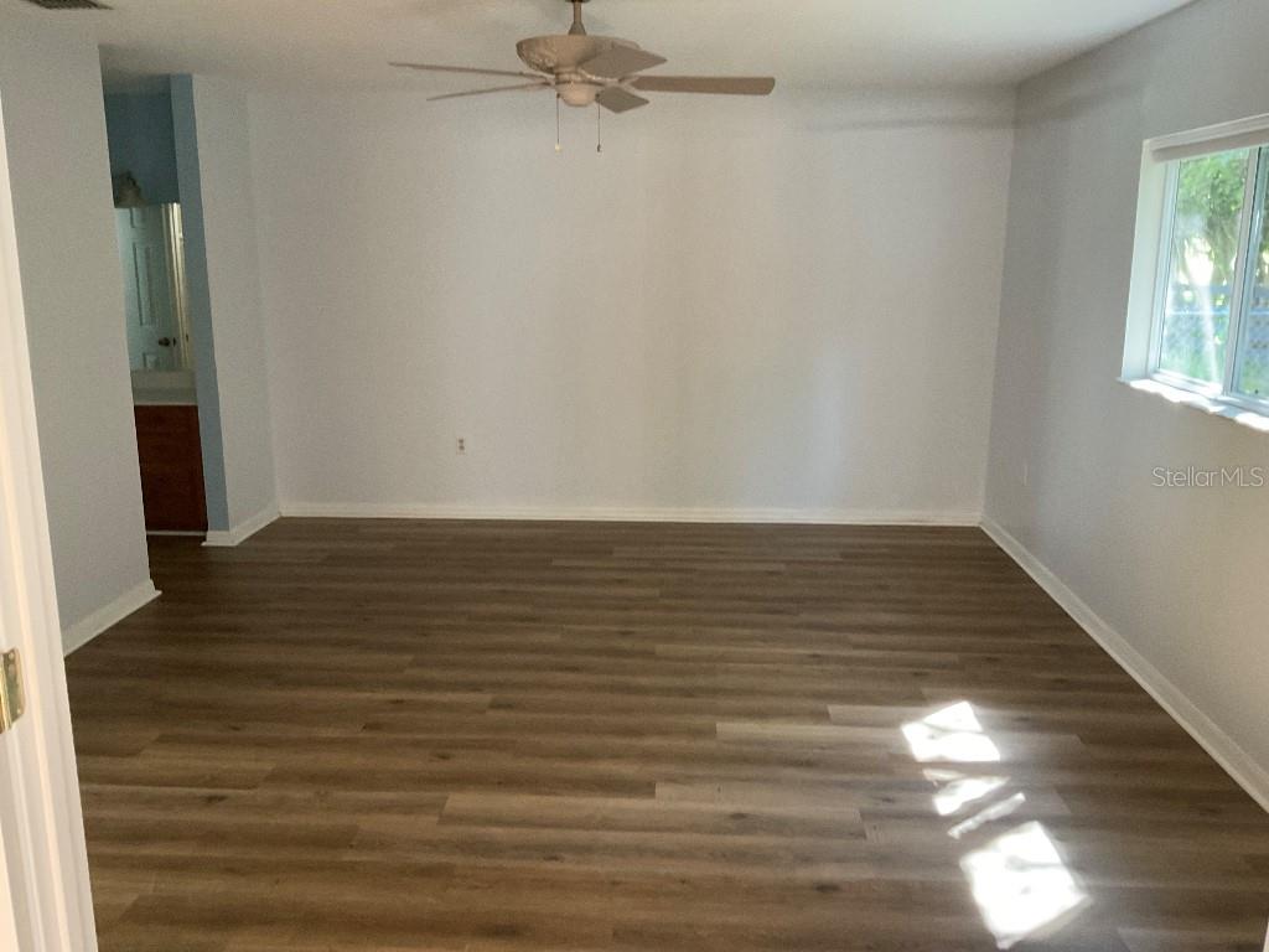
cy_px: 476
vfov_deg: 48.2
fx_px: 1063
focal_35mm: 29
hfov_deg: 61.7
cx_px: 634
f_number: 1.8
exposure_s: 1/40
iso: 250
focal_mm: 3
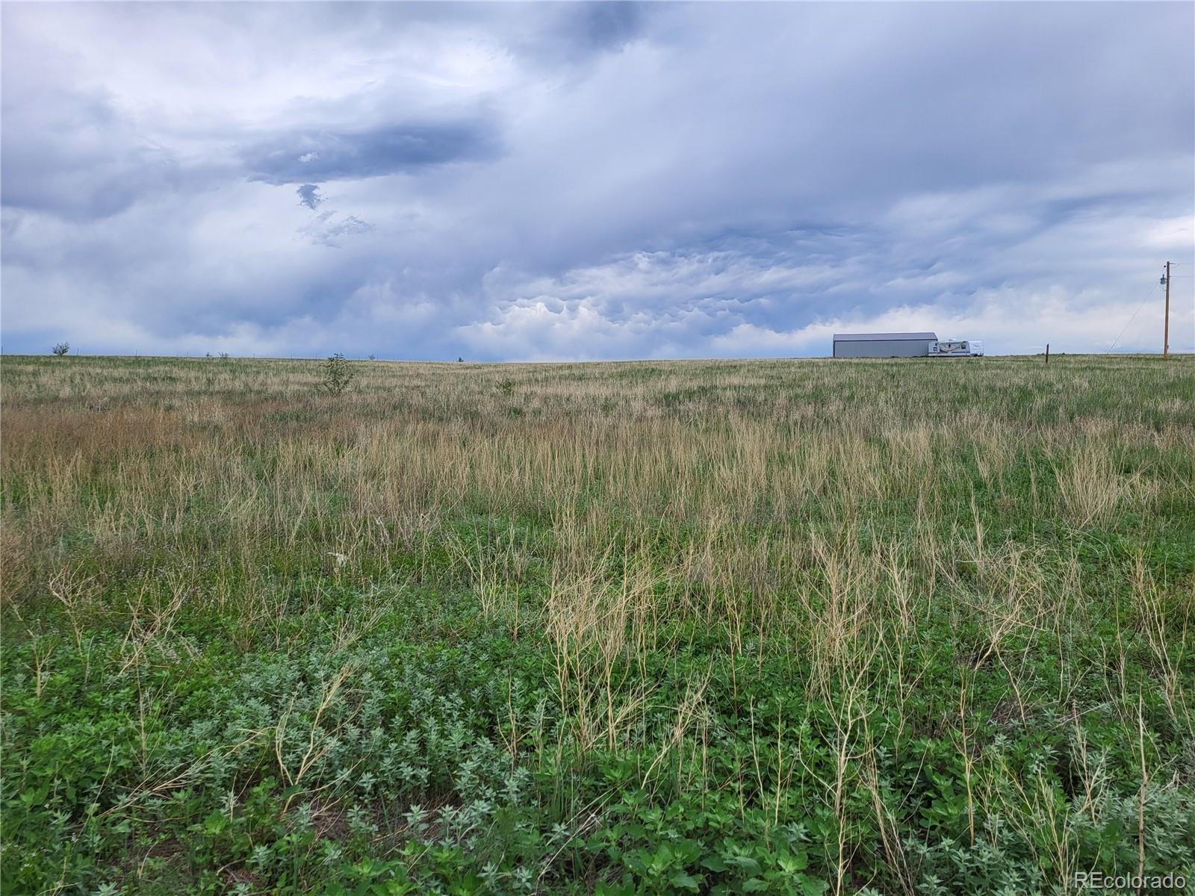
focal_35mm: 26
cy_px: 448
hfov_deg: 67.3
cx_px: 598
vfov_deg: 53.1
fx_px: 898
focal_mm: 5.4
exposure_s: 1/1311
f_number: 1.8
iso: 40
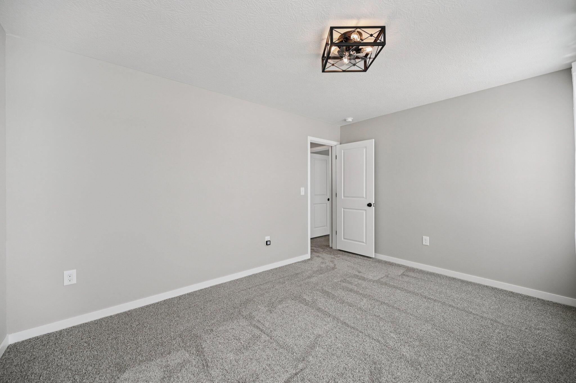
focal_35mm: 14
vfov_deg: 81.1
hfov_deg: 104.3
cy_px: 192
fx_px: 224
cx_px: 288
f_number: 4
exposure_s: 1/250
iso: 400
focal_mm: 14
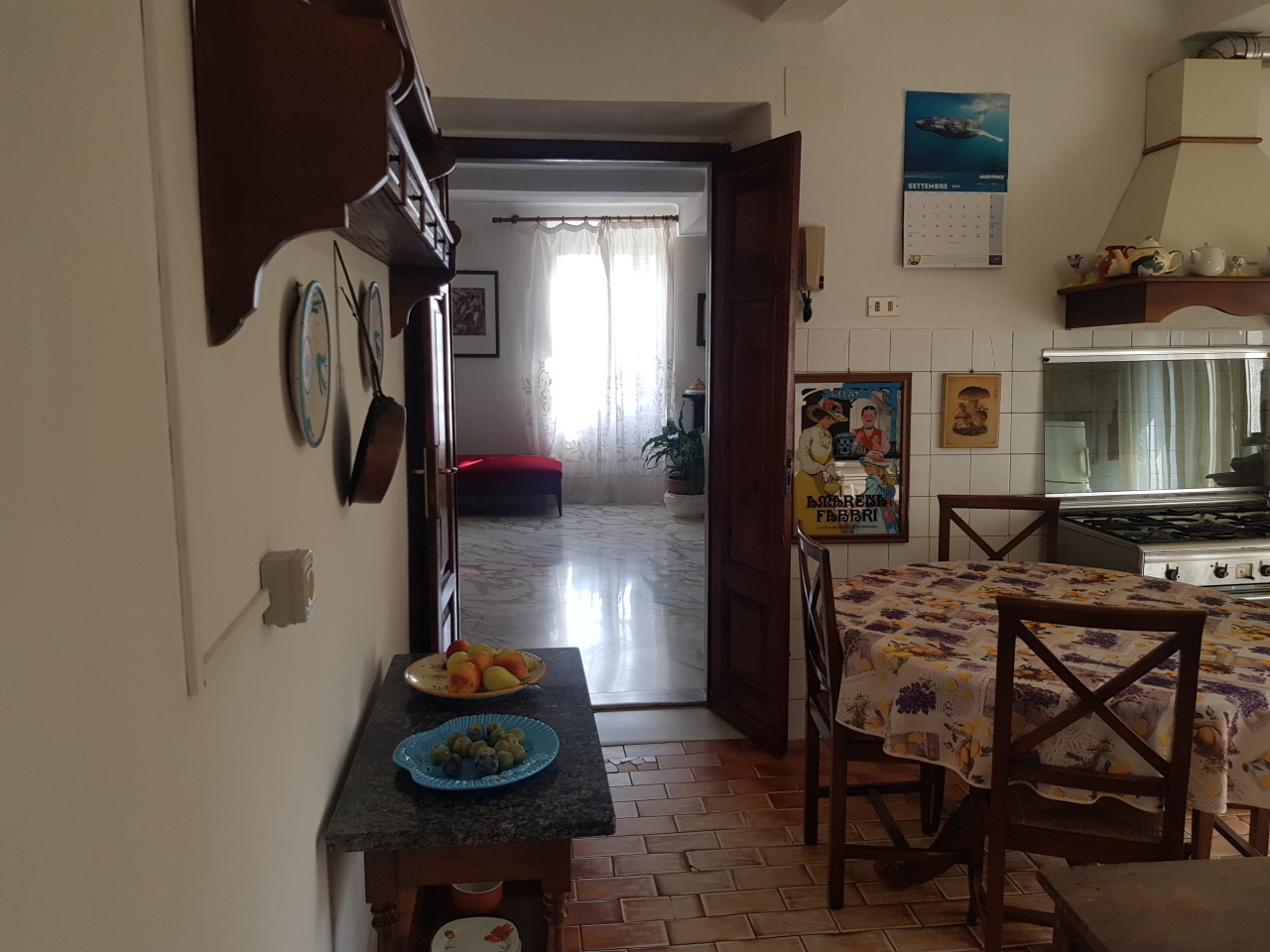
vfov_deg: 53.1
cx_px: 635
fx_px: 954
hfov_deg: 67.3
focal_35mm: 26
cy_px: 476
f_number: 1.7
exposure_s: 1/100
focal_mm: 4.3
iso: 64
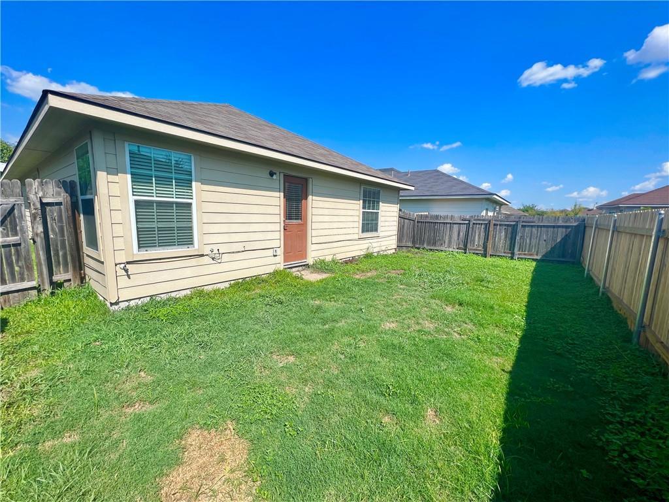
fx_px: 251
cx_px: 334
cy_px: 251
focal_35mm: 13
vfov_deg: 89.9
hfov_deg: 106.2
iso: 32
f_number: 1.8
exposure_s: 1/2320
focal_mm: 1.57
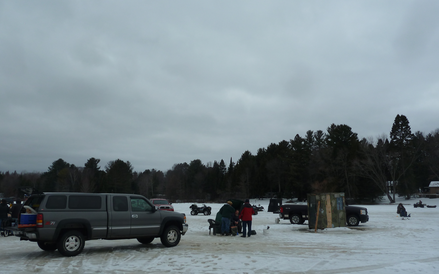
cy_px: 141
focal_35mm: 32
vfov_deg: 39.4
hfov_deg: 59.7
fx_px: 383
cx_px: 220
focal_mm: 5
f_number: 4
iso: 80
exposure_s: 1/400
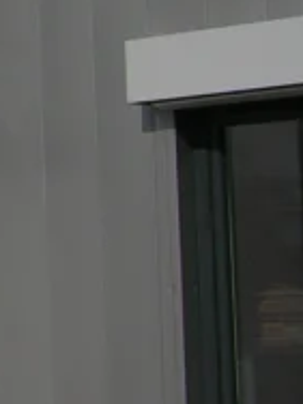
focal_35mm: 223
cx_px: -542
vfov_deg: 8.8
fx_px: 2603
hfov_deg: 6.2
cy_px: -88
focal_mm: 8.9
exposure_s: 1/449
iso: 50
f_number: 8
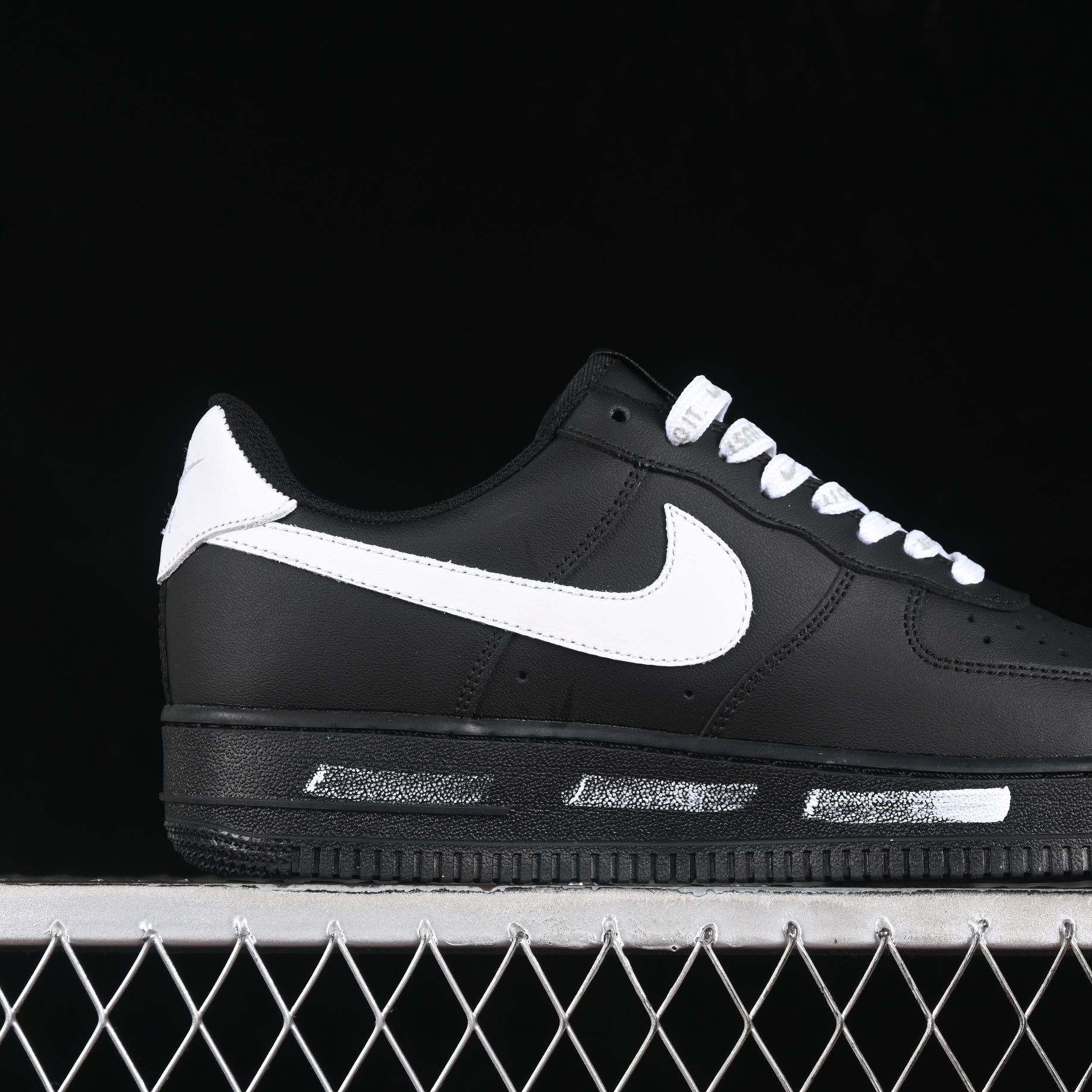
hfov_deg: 18.1
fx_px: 3426
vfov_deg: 18.1
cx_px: 725
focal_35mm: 96
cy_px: 545
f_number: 6.3
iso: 160
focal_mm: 50
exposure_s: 1/50
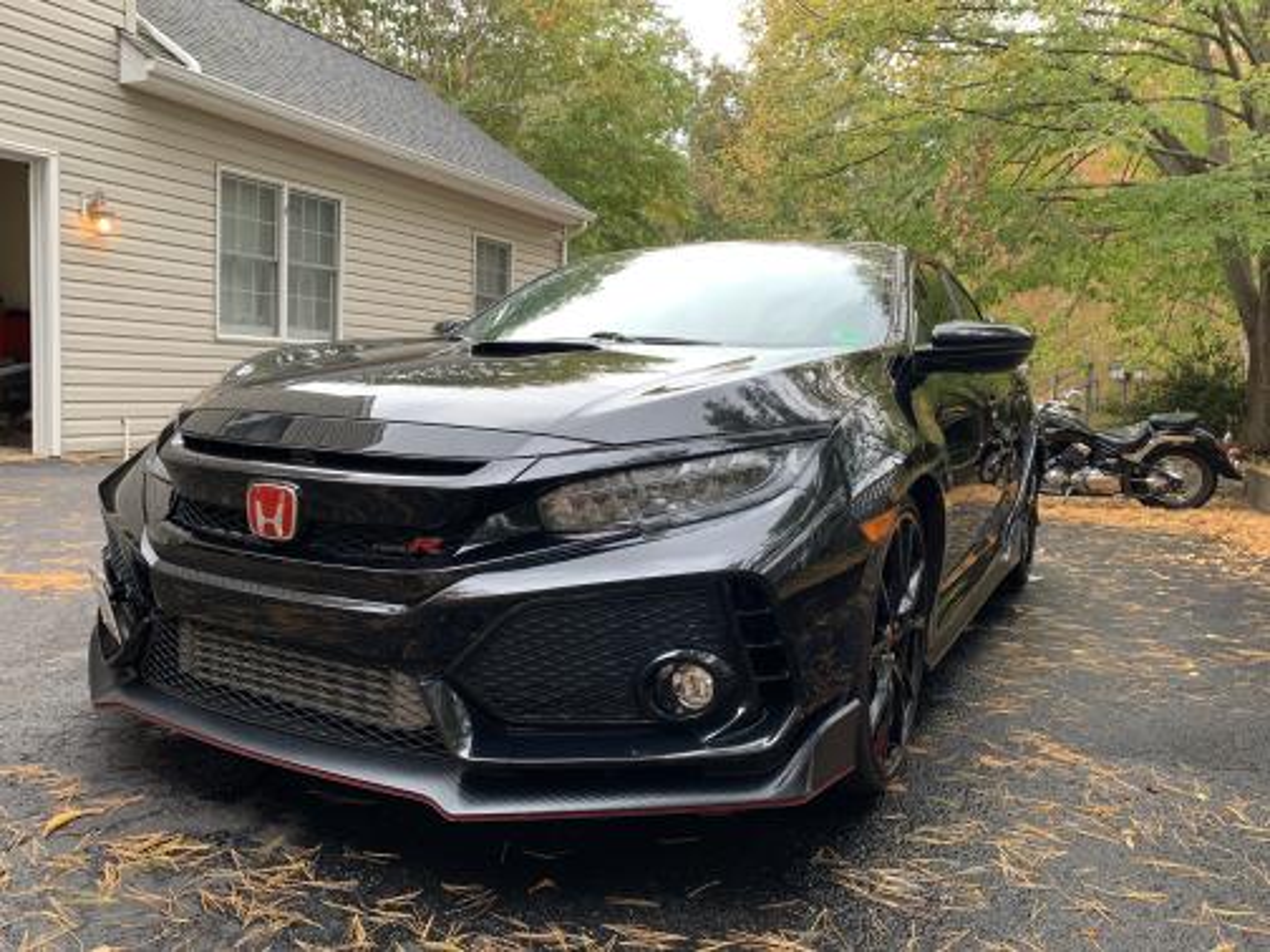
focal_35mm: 26
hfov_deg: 67.3
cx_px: 635
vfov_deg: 53.1
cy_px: 476
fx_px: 954
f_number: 1.8
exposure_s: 1/122
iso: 40
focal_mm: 4.25
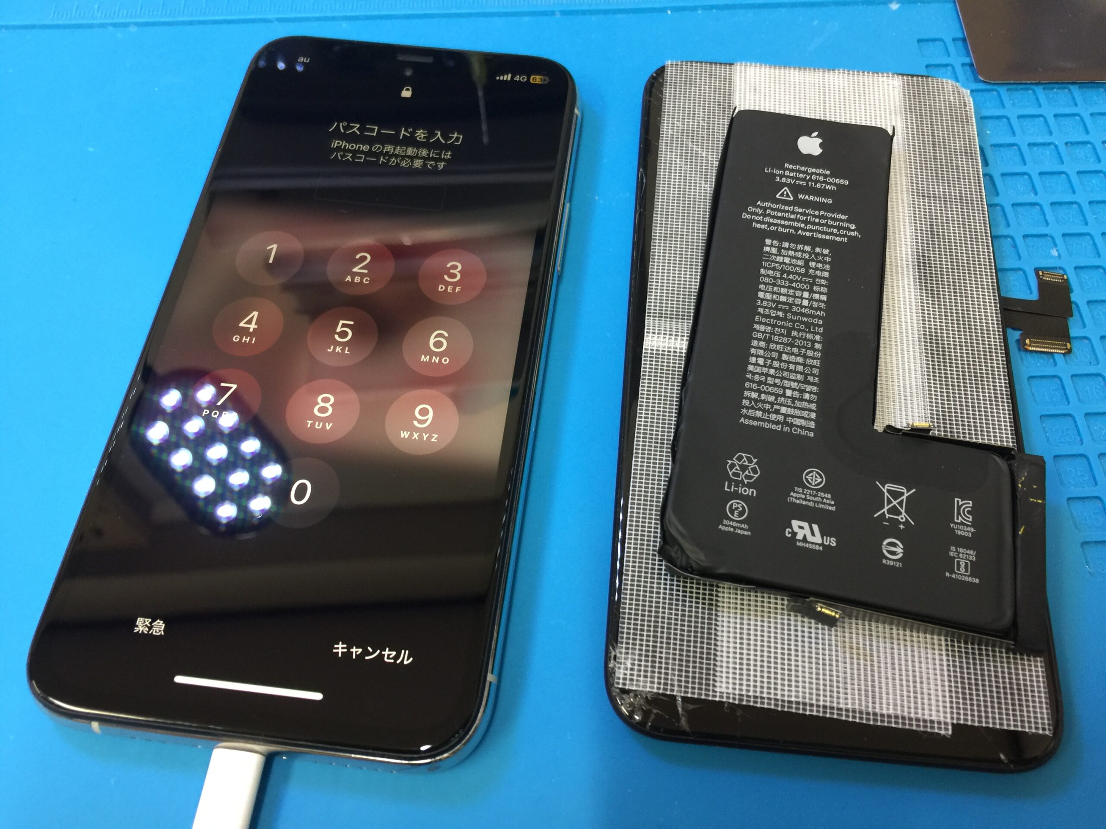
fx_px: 927
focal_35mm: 29
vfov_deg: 48.2
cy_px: 414
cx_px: 553
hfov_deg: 61.7
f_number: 2.2
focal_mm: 4.15
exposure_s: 1/15
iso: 64
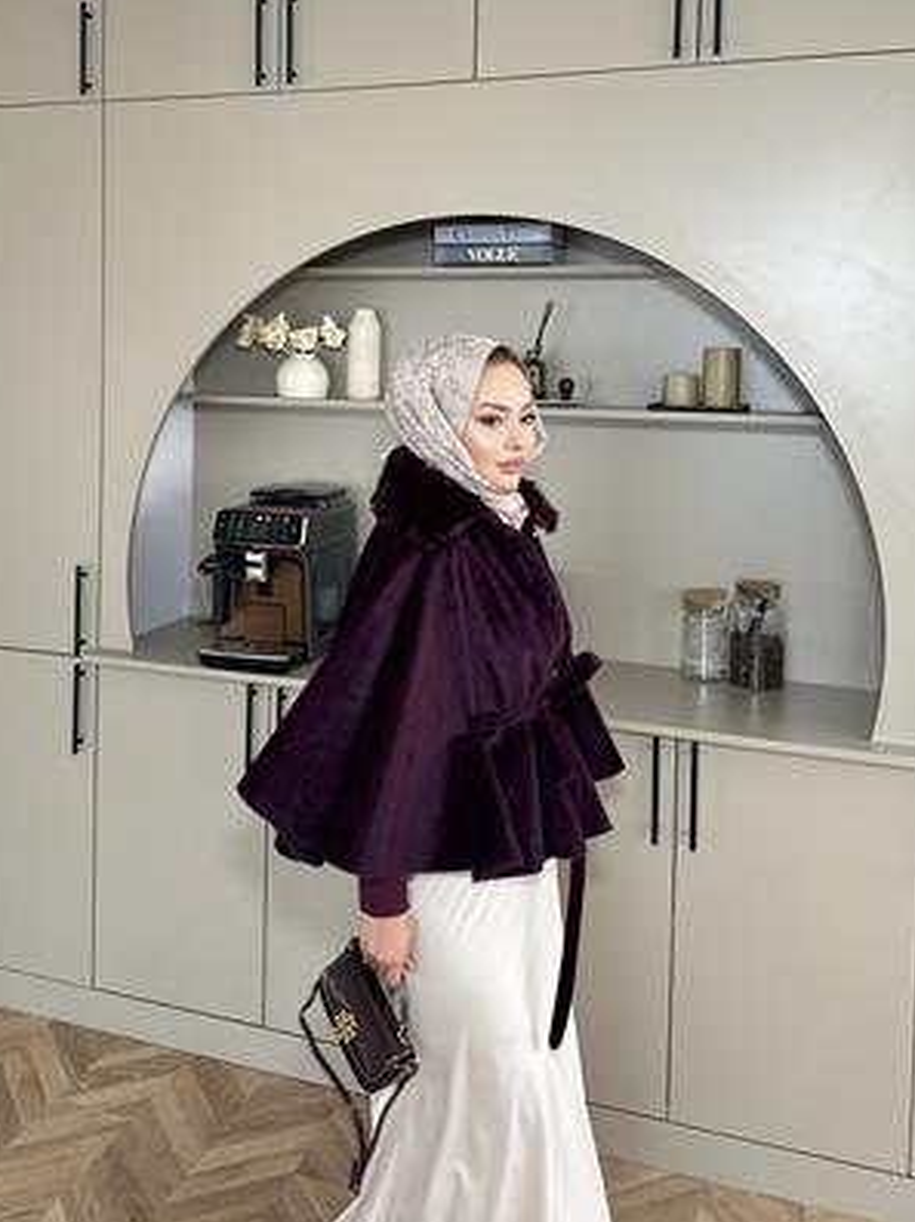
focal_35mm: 25
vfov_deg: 69.4
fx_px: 883
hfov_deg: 54.8
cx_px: 456
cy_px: 602
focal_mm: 6.86
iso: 160
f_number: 1.78
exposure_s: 1/121
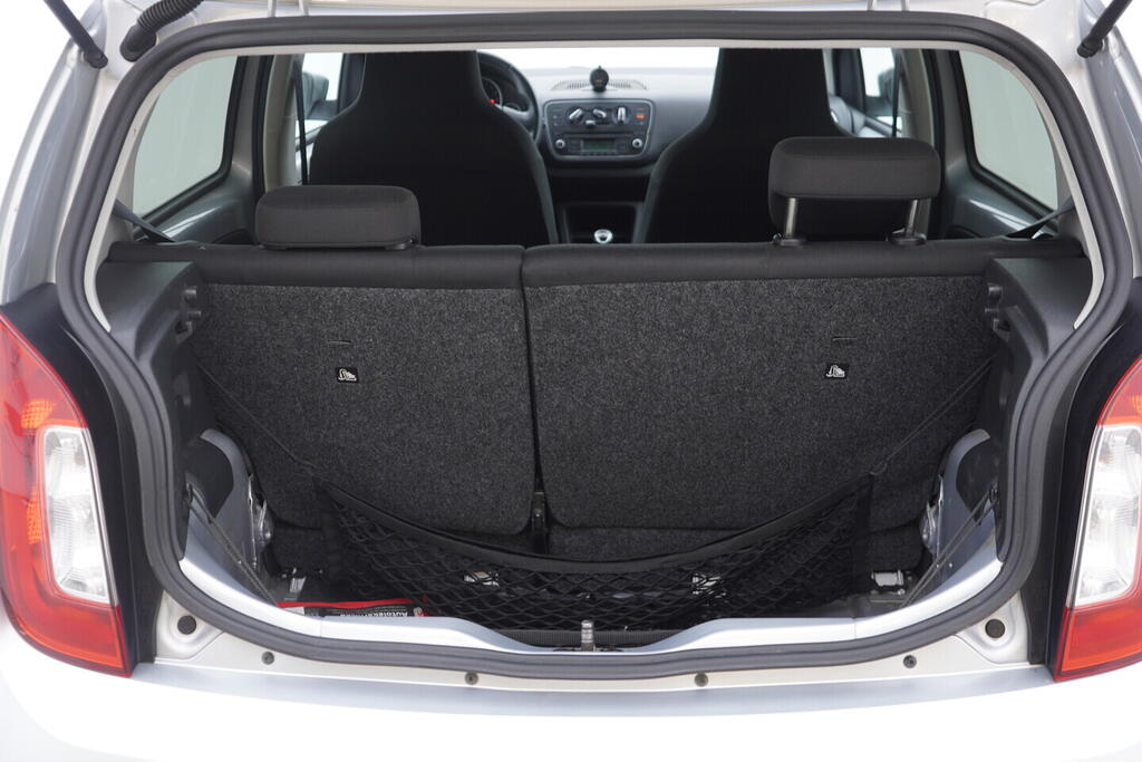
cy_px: 381
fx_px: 1142
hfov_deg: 53.1
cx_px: 571
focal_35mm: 36
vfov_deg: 36.9
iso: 200
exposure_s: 1/40
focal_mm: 24
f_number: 2.8
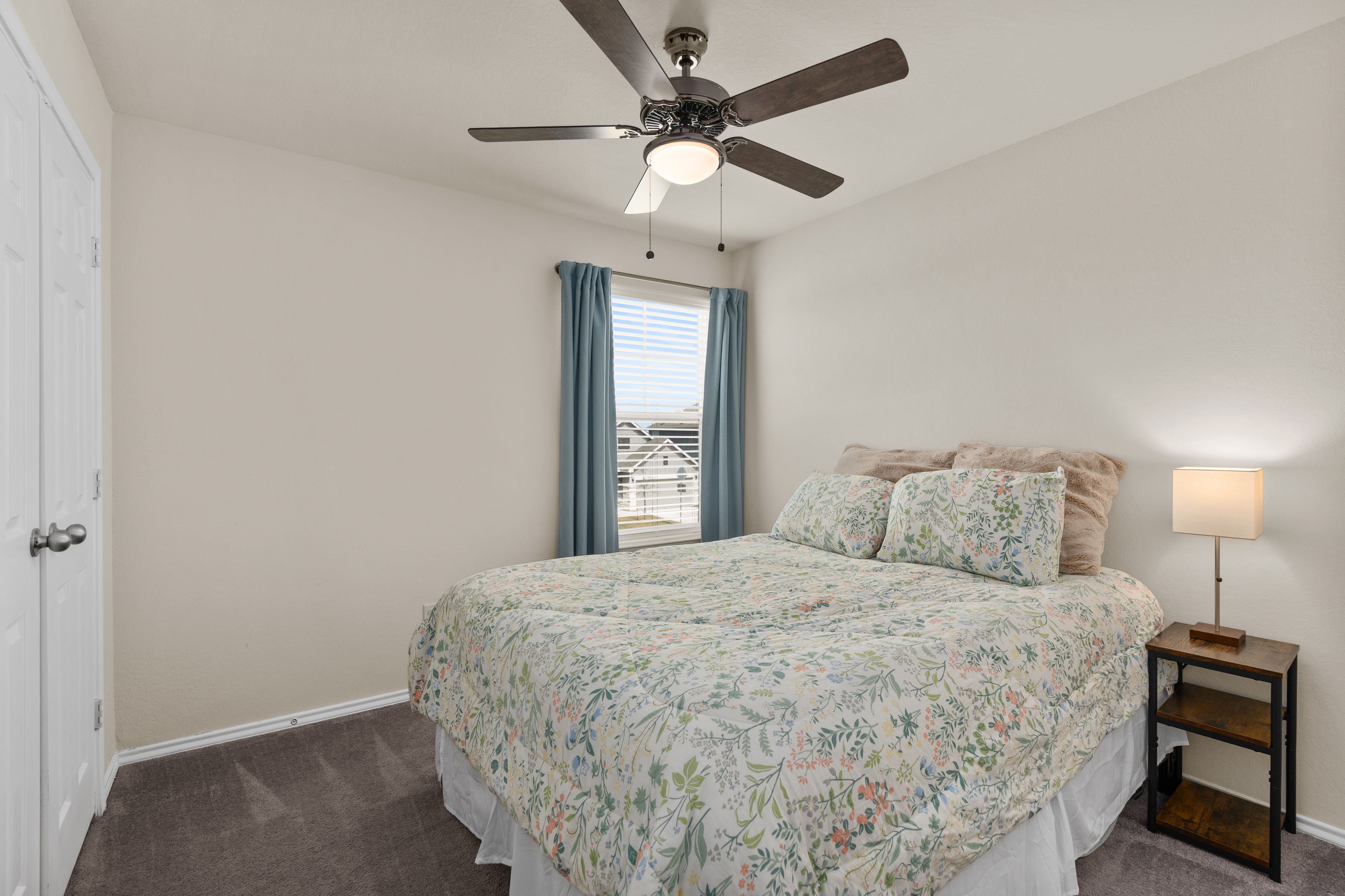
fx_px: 598
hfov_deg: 96.7
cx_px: 672
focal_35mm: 16
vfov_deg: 73.7
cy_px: 448
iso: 320
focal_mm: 16
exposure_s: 1/160
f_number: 7.1
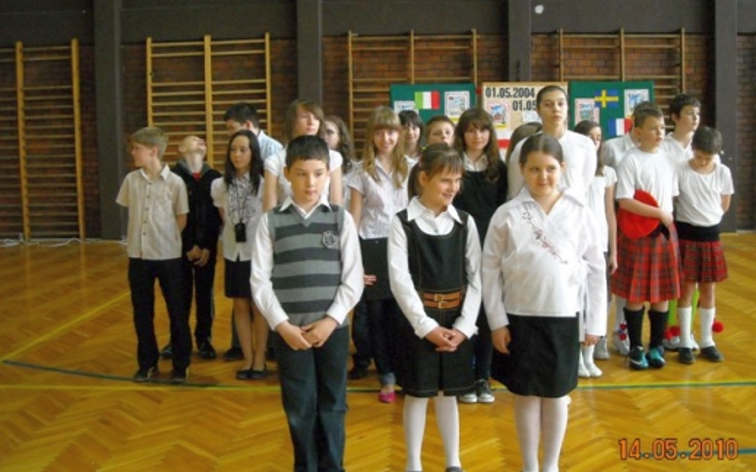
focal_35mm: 38
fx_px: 783
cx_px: 383
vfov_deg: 33.6
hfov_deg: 51.5
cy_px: 220
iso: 400
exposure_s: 1/57
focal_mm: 5.7
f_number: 2.8
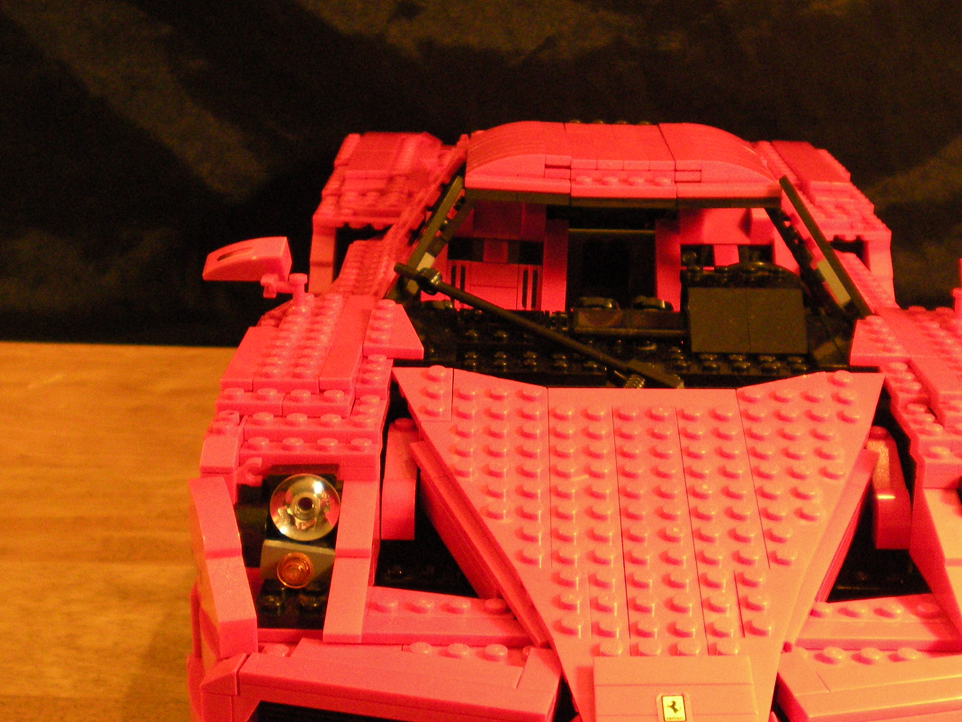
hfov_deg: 33.2
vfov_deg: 25.2
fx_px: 1612
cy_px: 451
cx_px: 553
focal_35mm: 58
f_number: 3.1
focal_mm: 6.3
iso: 358
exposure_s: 1/8
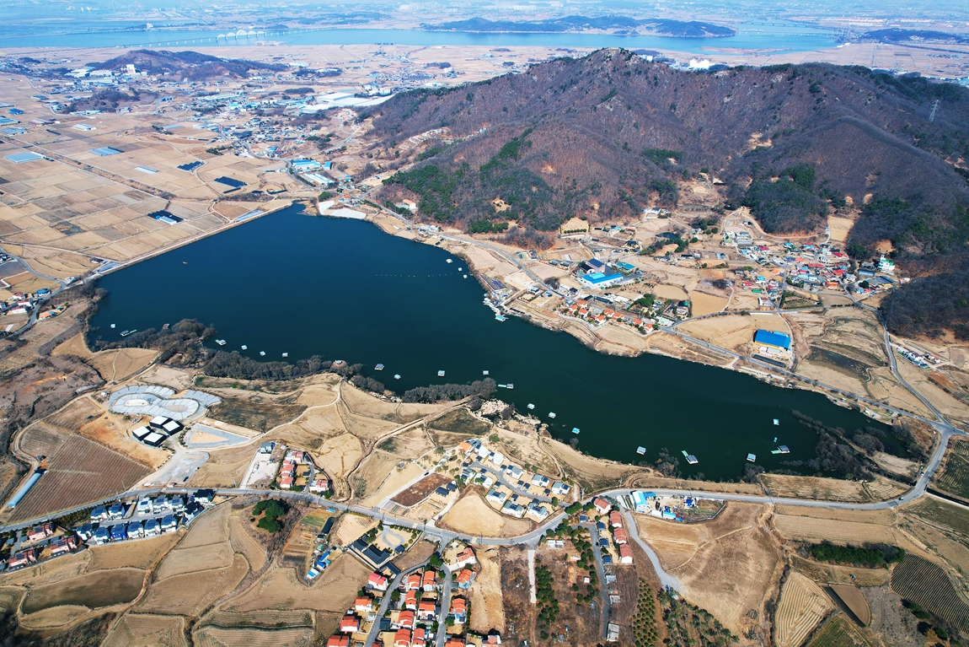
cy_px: 324
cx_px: 484
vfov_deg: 57.2
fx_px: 592
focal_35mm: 22
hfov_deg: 78.6
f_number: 2.8
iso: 100
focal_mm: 8.38
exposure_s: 1/1600
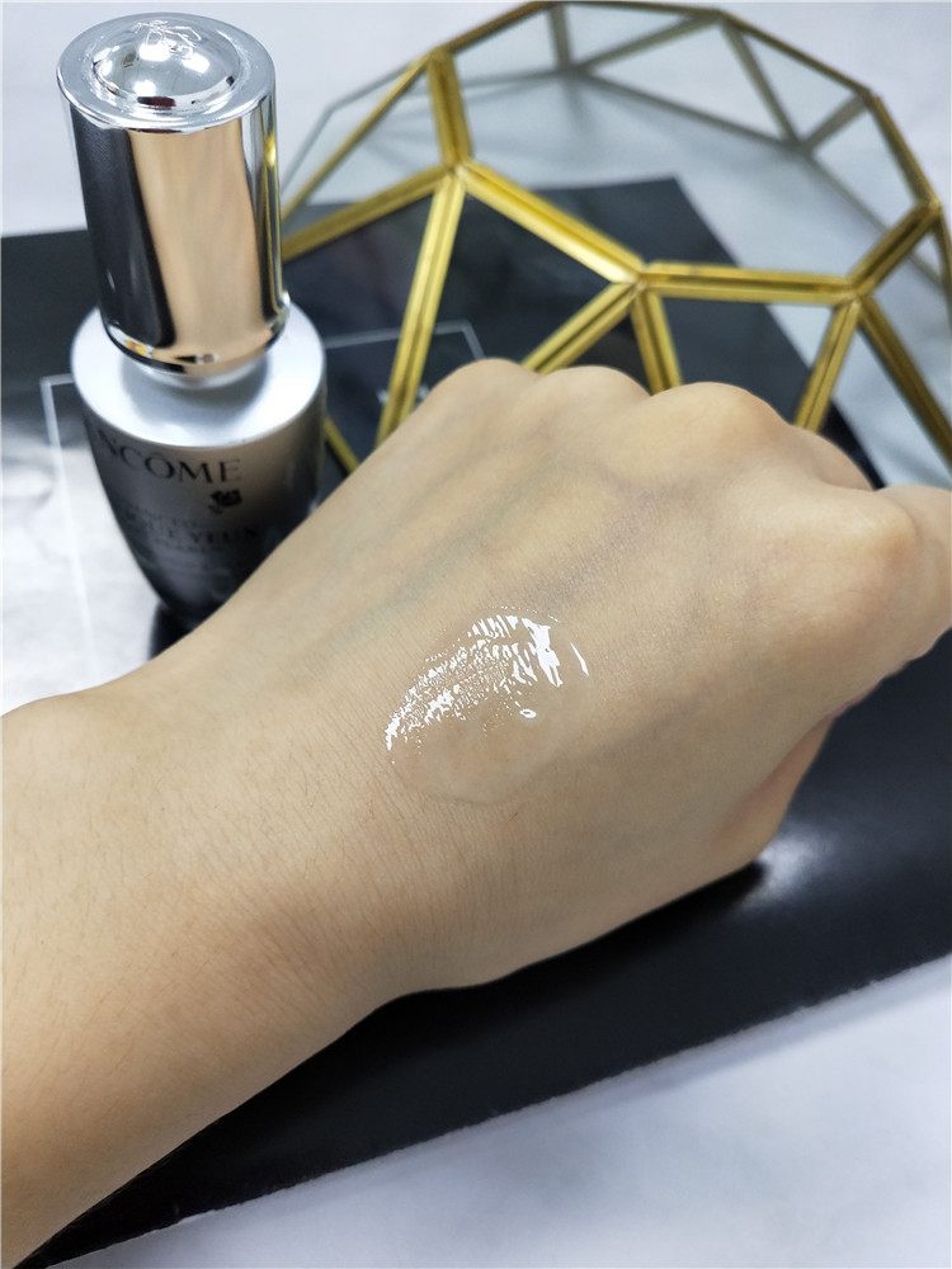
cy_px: 634
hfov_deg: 58.9
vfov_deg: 73.9
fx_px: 843
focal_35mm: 23
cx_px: 476
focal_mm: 3.99
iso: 103
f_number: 1.7
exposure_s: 1/50
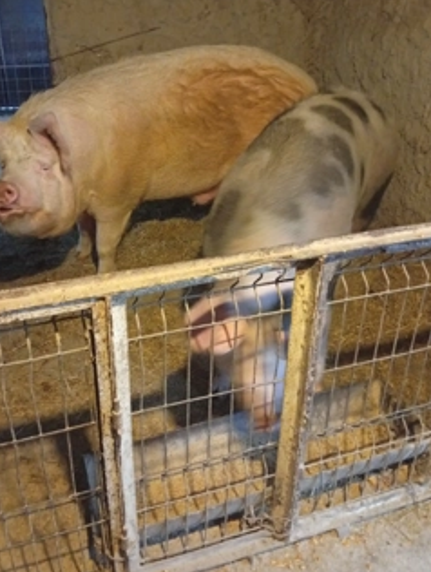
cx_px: 187
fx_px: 563
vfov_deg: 53.7
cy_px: 250
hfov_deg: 41.8
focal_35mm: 34
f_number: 1.8
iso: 3450
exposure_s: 1/16.7
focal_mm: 3.98
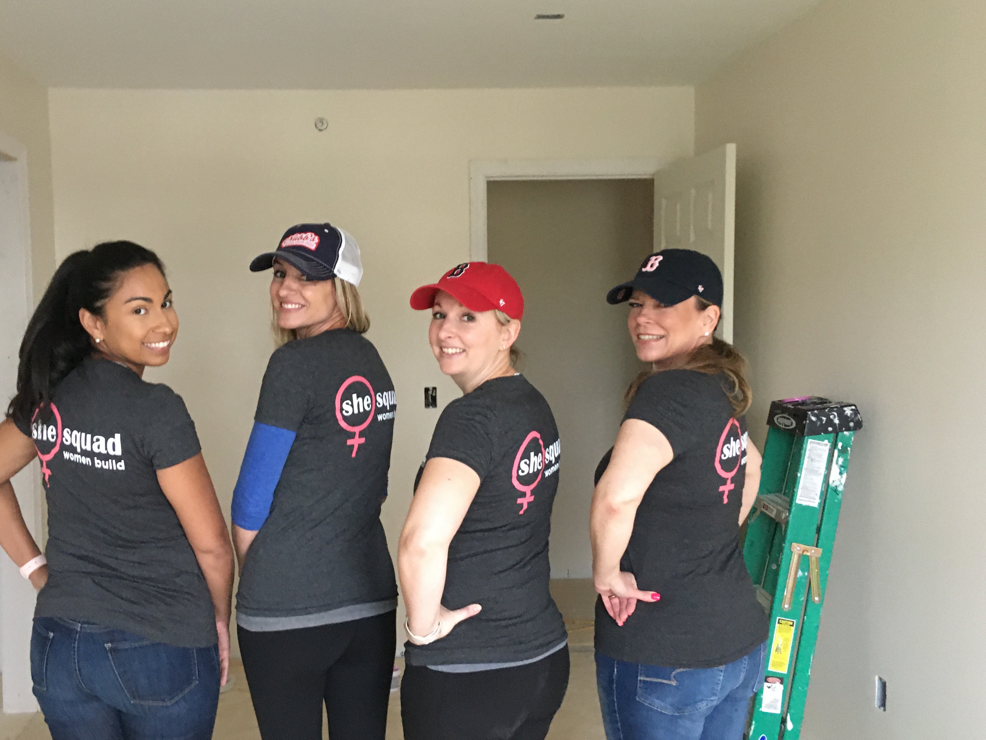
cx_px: 405
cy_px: 387
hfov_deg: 52.3
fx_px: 997
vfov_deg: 40.7
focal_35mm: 35
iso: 400
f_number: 2.2
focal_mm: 4.15
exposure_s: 1/15
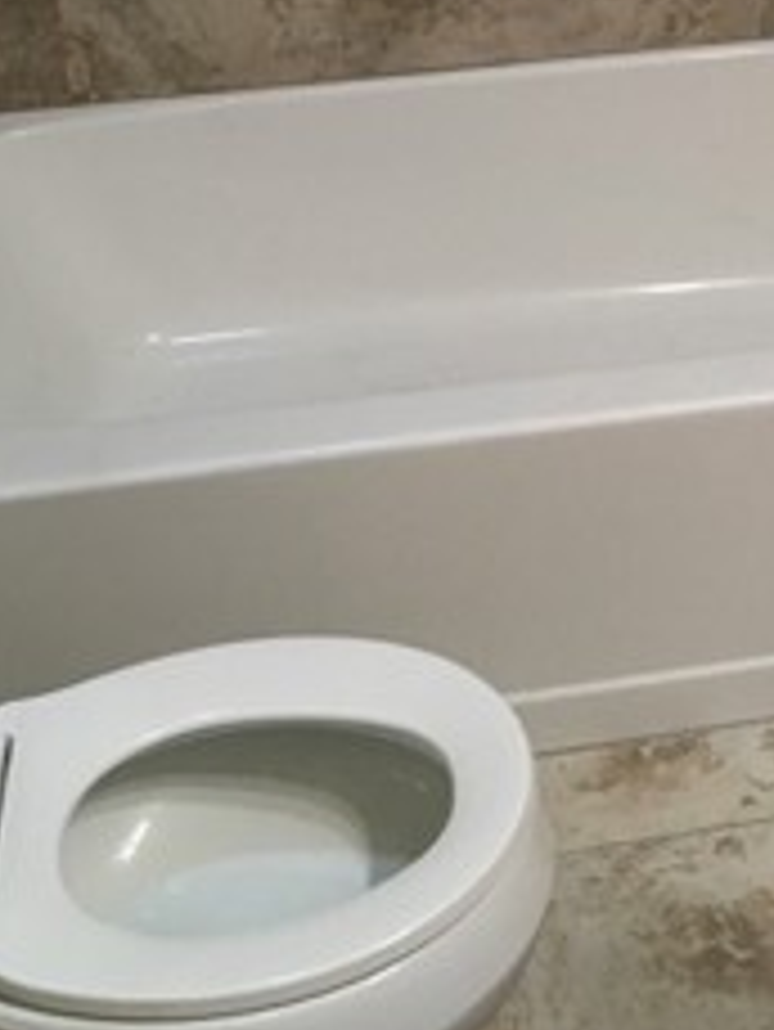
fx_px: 2413
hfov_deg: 17.8
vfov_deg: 21.8
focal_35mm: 81
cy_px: -288
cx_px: 783
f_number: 2.2
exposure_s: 1/30
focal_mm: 4.15
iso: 100
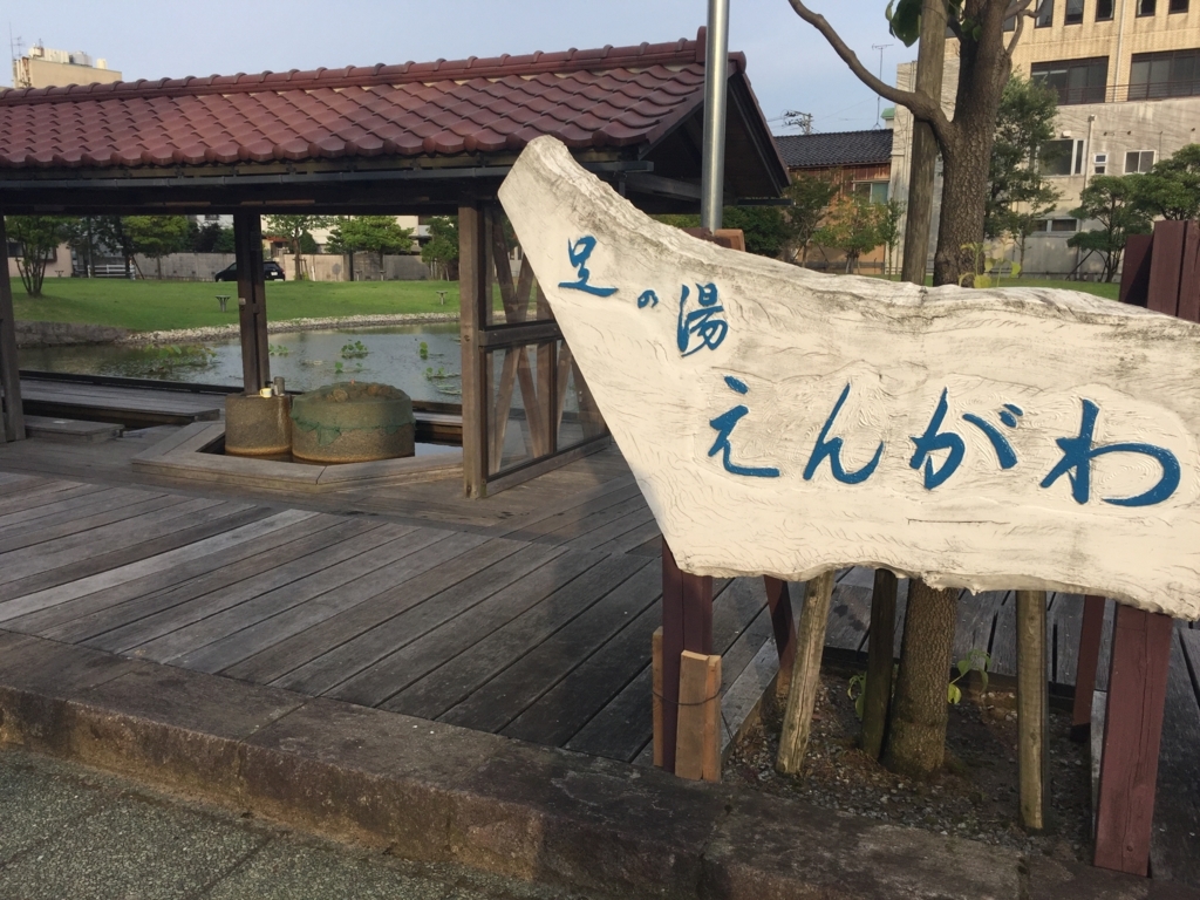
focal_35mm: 29
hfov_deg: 61.7
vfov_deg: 48.2
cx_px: 600
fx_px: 1005
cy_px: 450
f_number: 2.2
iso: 32
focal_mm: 4.15
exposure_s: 1/920
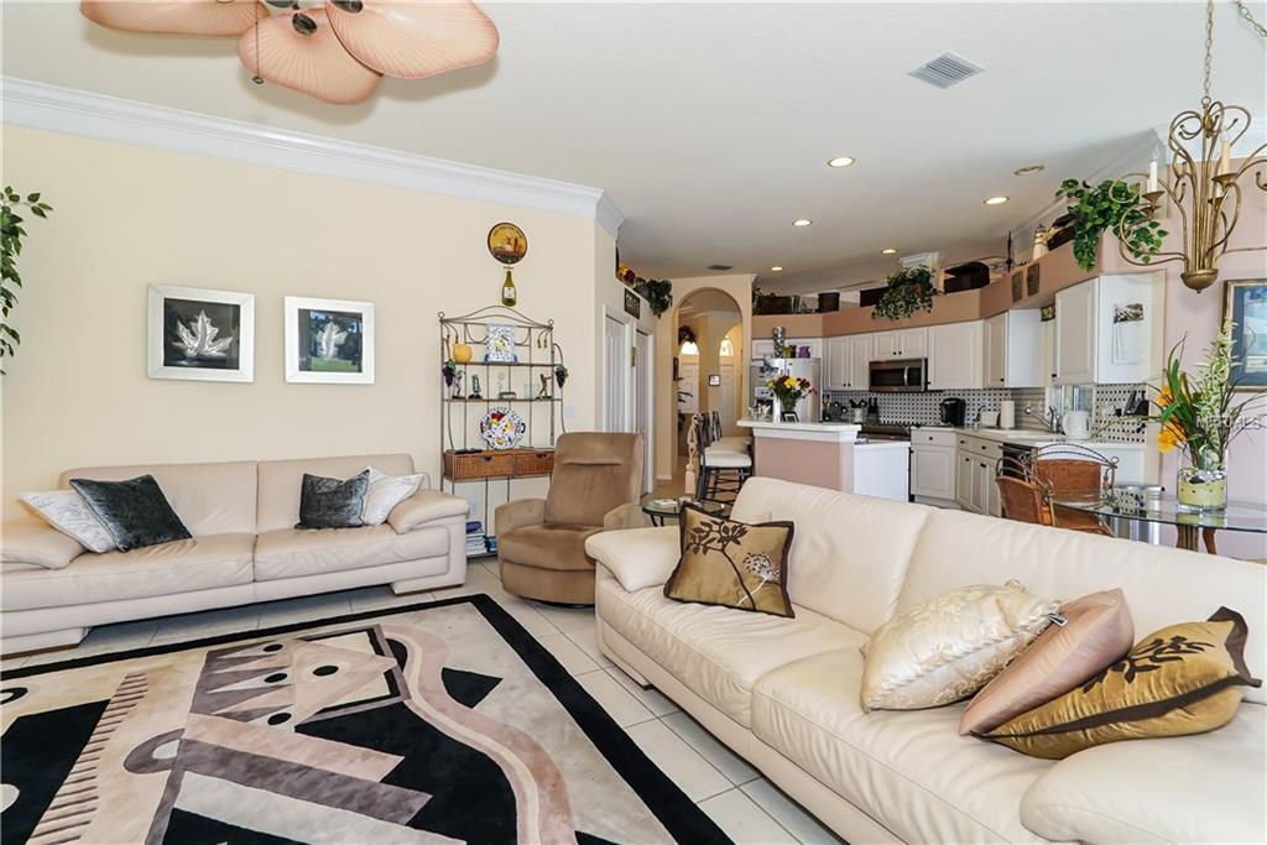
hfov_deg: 96.7
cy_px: 422
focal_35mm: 16
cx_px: 634
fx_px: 563
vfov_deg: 73.8
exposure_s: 1/60
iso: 800
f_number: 9
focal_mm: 16
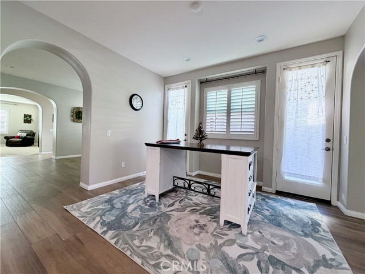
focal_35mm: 14
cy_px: 137
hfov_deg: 102.1
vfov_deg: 85.7
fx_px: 148
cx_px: 182
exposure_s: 1/60
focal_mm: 2.22
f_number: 2.2
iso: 200
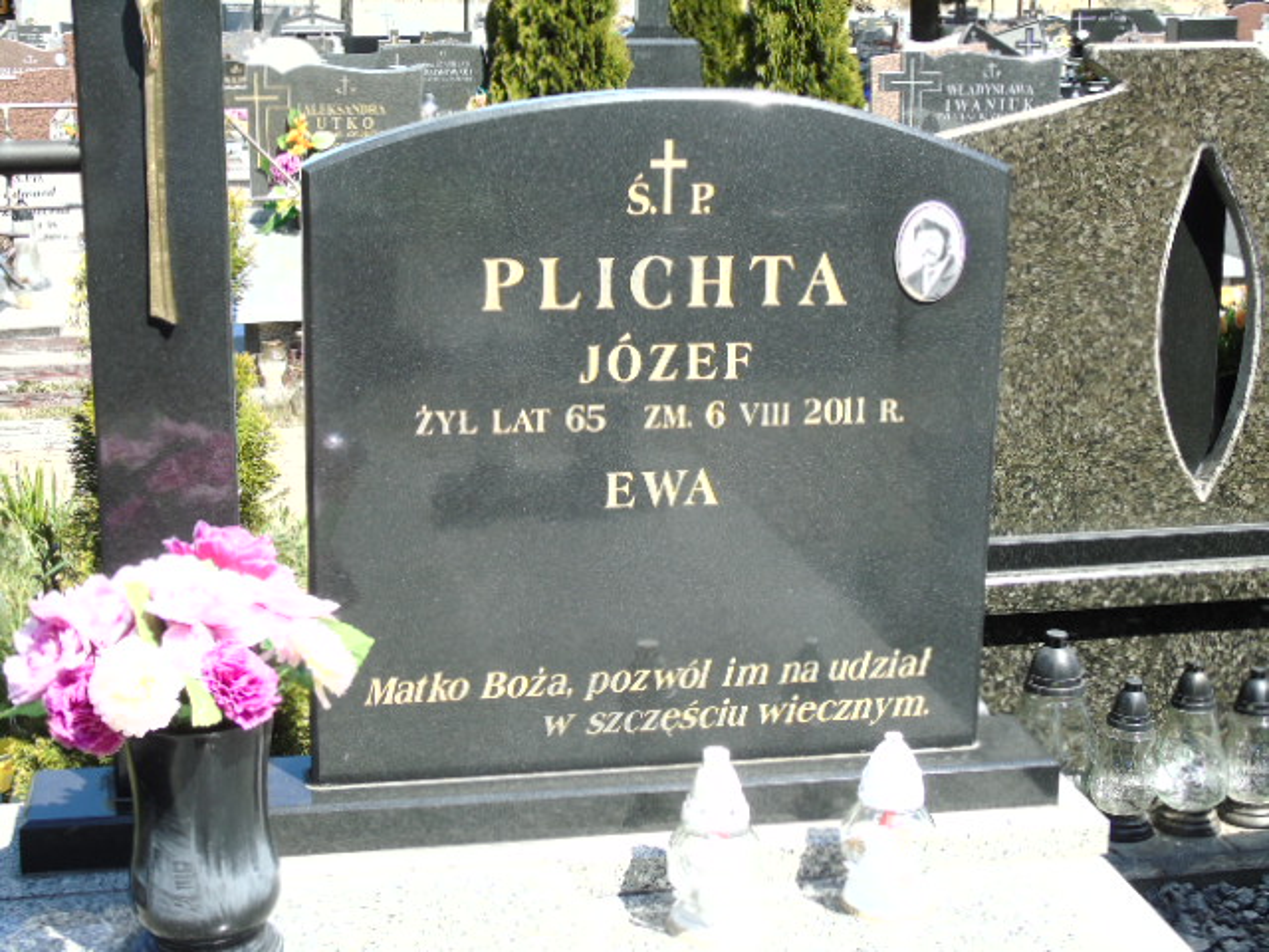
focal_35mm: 54
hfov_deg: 35.5
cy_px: 476
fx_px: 1980
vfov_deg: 27.0
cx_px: 634
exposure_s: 1/250
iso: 80
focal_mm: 9.6
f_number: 4.3
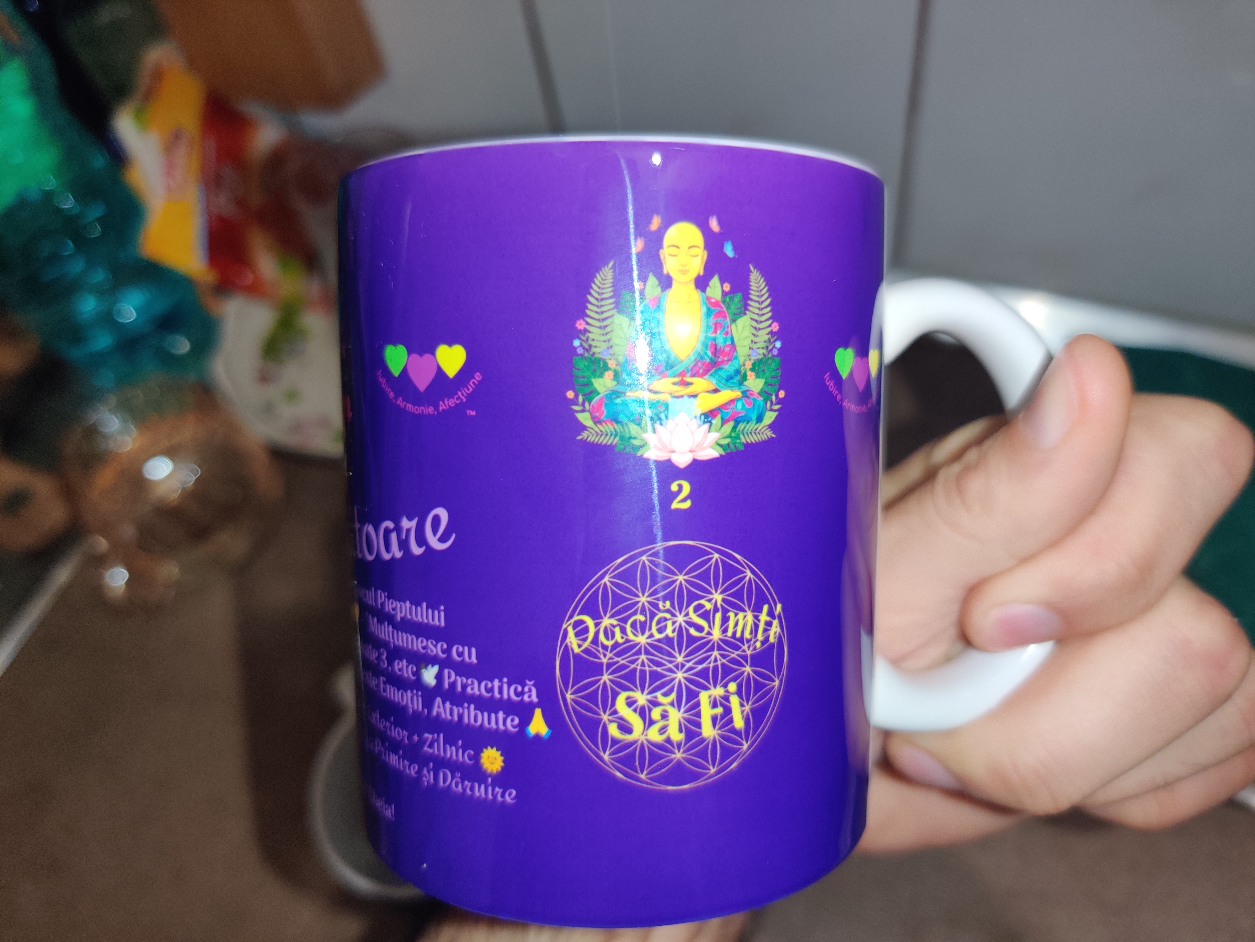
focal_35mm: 27
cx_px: 628
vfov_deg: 51.4
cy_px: 471
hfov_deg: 65.3
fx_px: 979
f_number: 1.65
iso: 320
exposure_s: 1/50
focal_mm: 4.75
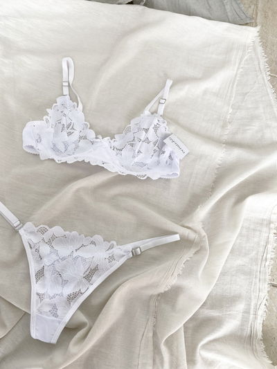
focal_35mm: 26
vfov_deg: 67.3
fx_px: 277
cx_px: 138
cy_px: 184
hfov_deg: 53.1
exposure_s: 1/154
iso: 32
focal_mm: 4.25
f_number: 1.8
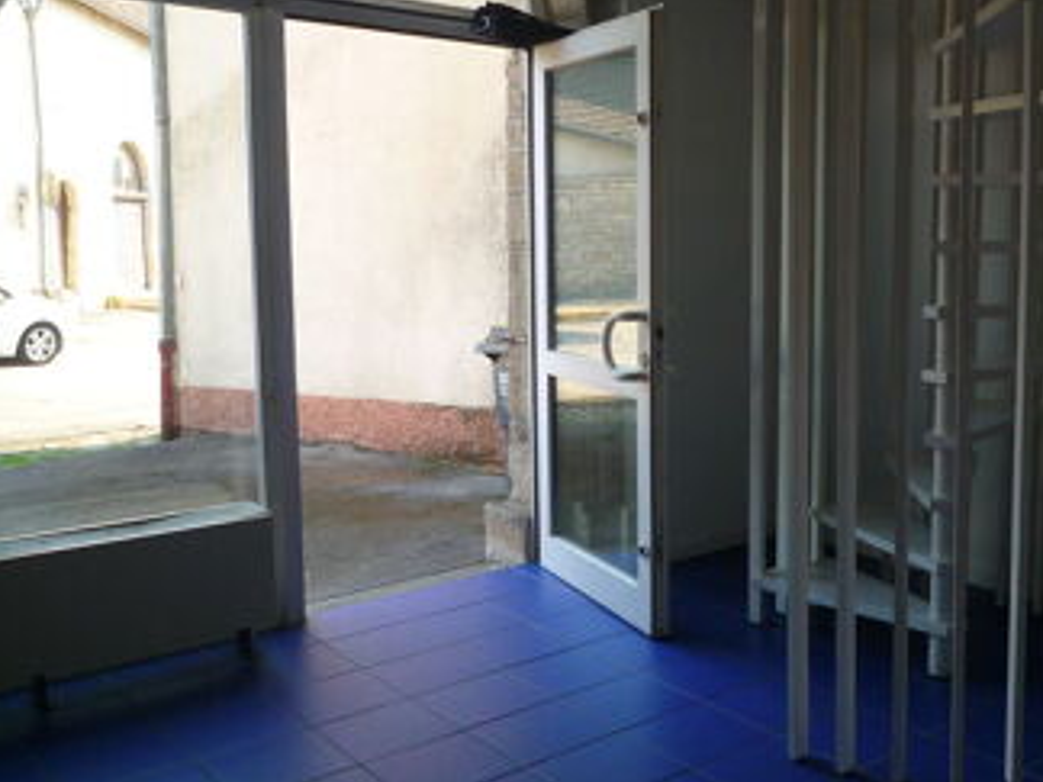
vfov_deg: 38.6
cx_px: 766
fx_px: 1115
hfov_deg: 48.4
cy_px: 360
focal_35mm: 37
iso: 100
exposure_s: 1/100
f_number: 2.8
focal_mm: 4.4
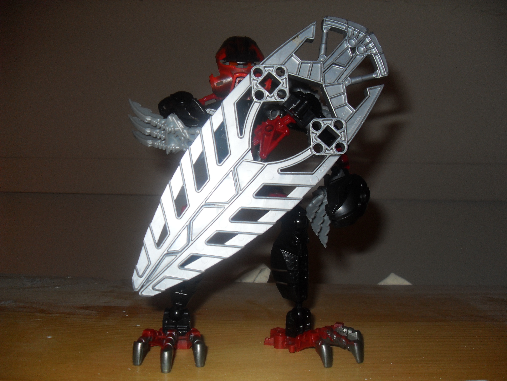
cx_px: 254
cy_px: 190
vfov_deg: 41.8
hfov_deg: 54.0
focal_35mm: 34
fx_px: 498
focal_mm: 6.3
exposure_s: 1/45
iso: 100
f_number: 2.8
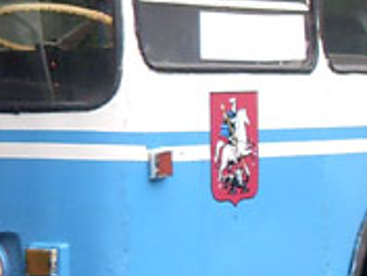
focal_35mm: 215
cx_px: 246
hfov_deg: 9.2
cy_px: 48
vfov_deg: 6.9
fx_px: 2279
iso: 80
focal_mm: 6.3
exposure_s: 1/180
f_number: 2.8
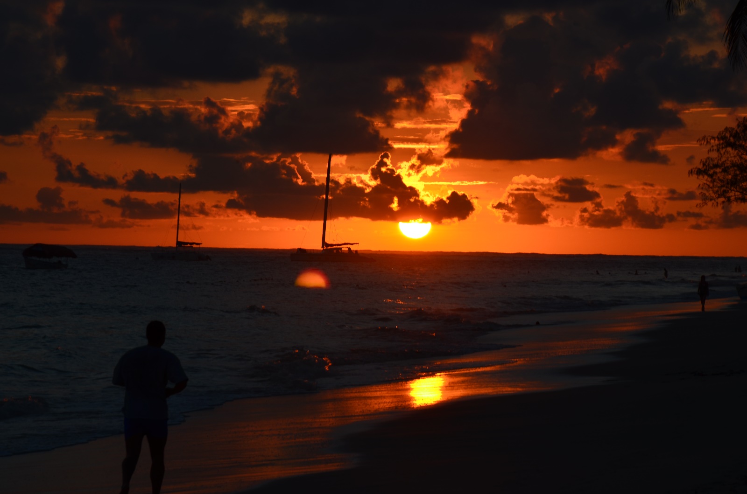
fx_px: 3261
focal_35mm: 158
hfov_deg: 13.1
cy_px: 247
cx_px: 374
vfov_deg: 8.7
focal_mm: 105
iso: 100
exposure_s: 1/250
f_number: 13
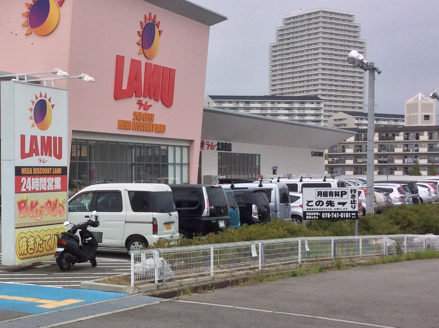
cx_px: 82
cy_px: 180
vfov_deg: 23.6
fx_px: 785
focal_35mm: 62
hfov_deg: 30.4
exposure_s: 1/2288
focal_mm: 3.3
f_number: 2.4
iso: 32
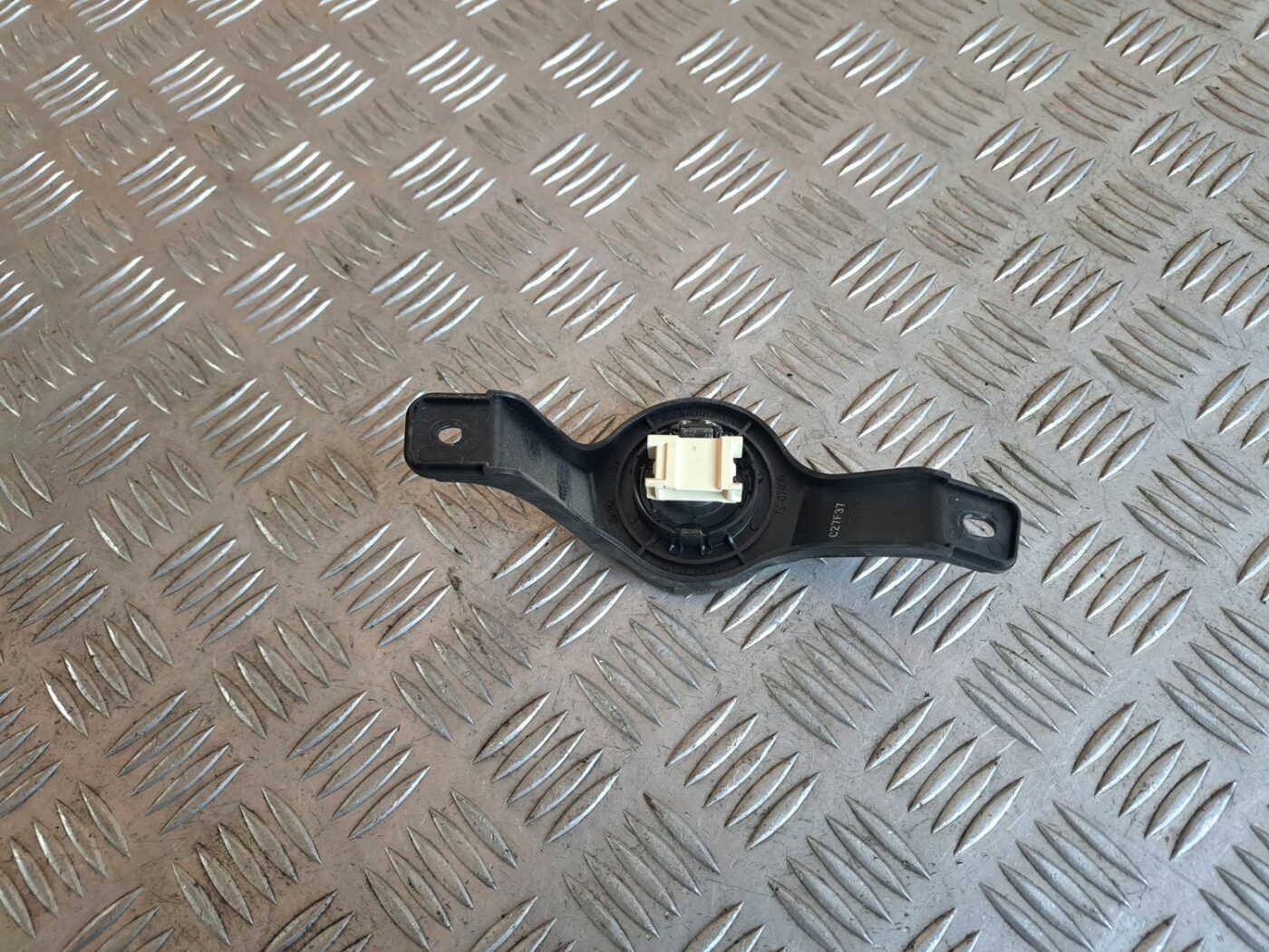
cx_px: 634
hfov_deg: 71.6
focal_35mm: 24
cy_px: 476
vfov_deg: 56.8
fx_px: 880
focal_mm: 5.23
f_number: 1.8
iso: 250
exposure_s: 1/50
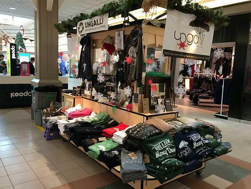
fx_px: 210
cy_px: 94
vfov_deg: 48.2
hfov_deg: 61.7
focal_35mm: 29
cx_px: 126
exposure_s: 1/30
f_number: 2.2
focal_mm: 4.15
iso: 64
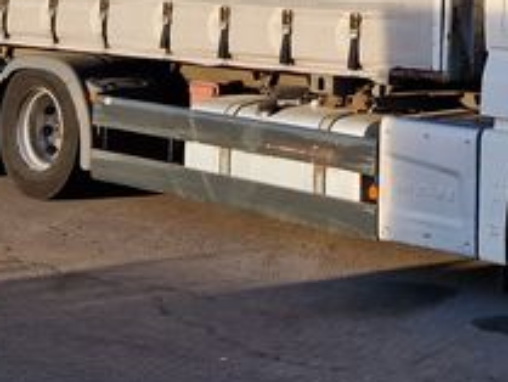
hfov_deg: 21.7
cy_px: -119
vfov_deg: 15.9
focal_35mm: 88
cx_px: 474
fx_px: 1292
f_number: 1.8
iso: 50
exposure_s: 1/1536
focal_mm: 5.4
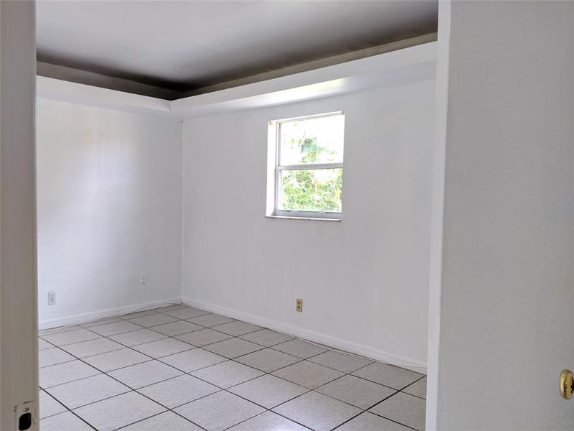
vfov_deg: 51.4
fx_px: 448
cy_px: 216
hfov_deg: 65.3
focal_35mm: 27
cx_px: 287
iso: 193
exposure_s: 1/59.9
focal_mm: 4.44
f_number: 1.8
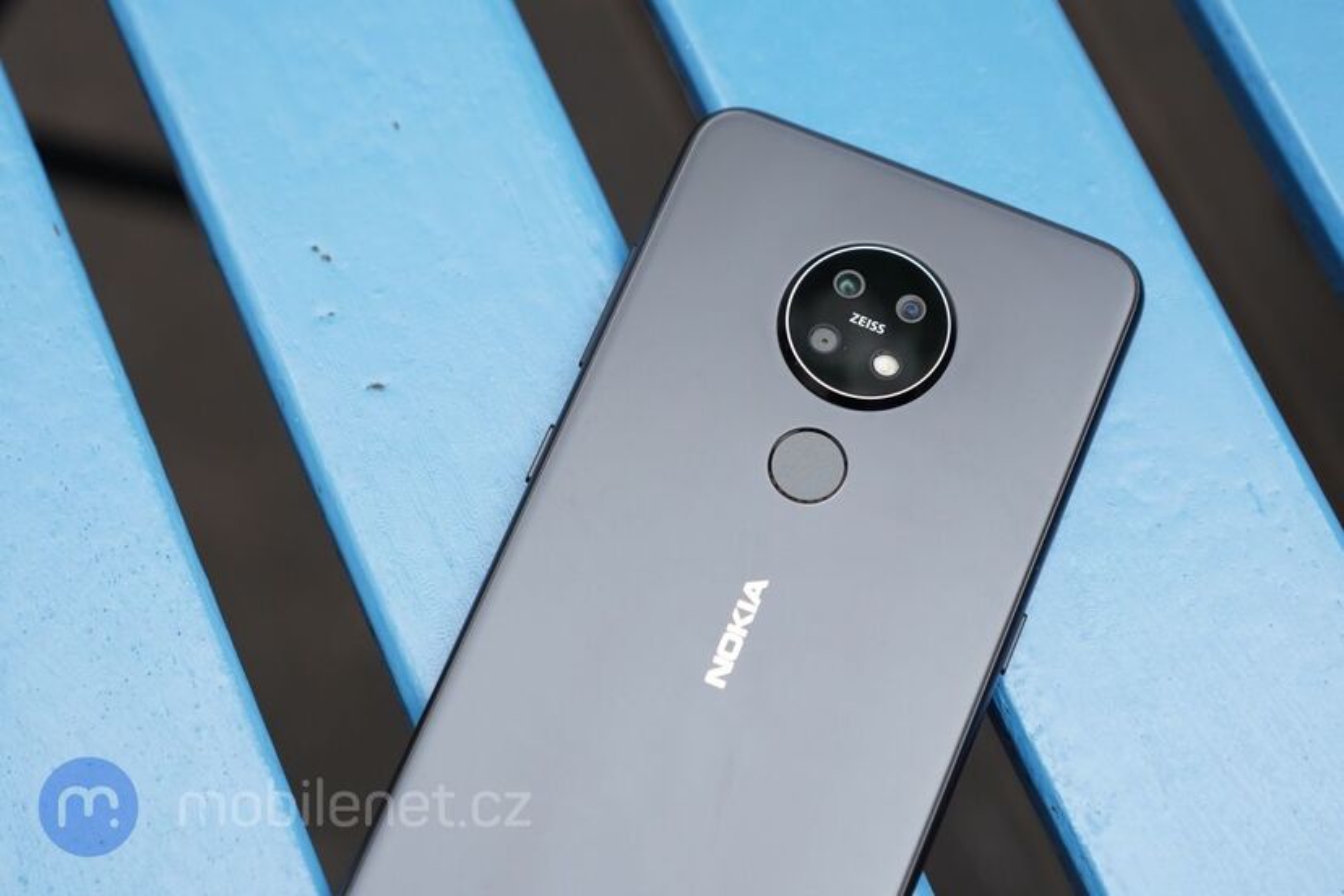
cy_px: 448
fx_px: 2053
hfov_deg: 36.2
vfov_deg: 24.6
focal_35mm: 55
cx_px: 672
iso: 400
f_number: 4
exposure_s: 1/160
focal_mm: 55
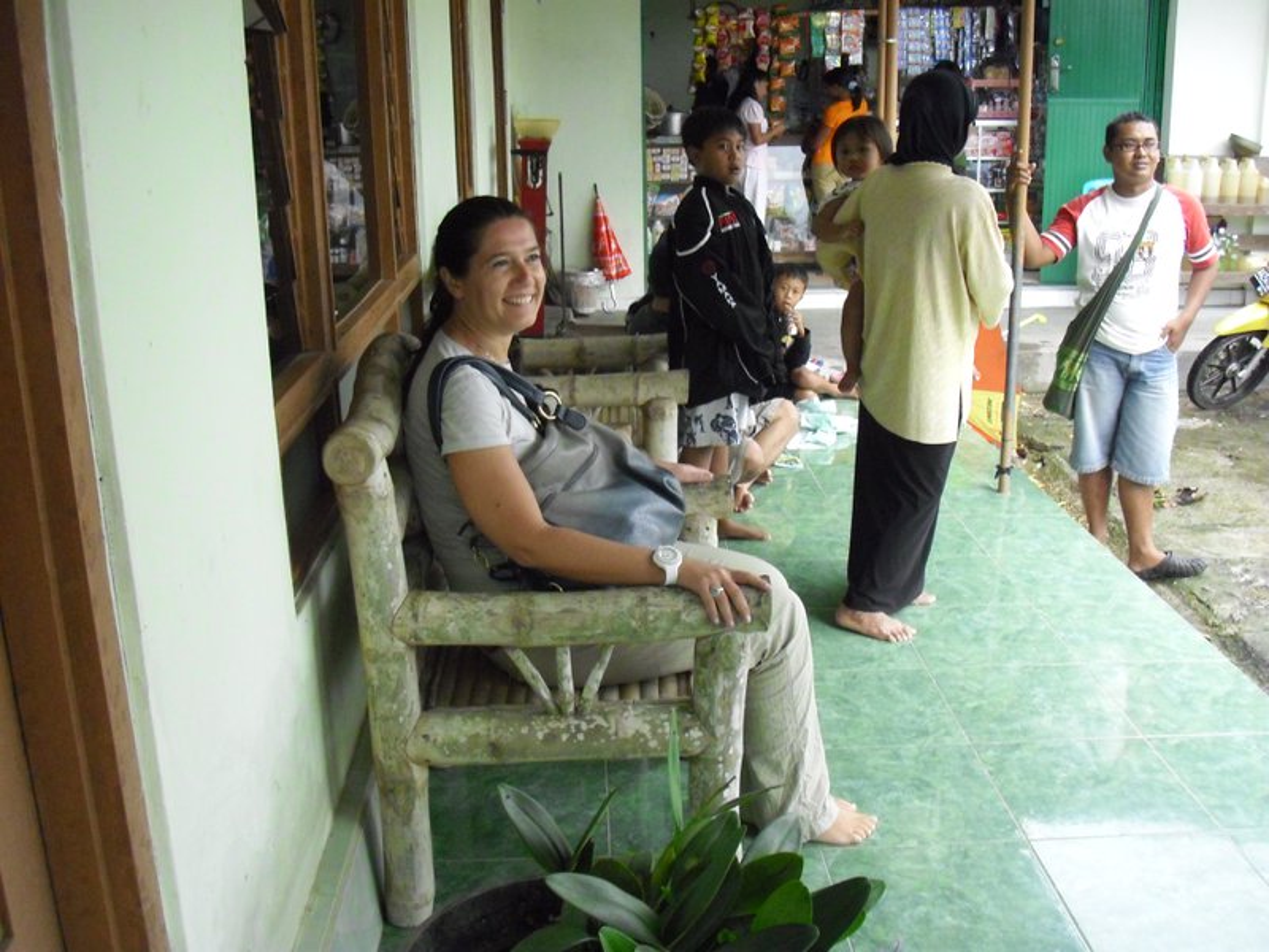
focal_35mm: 38
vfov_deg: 37.7
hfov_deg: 49.0
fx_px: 1393
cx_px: 634
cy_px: 476
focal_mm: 6.2
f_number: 2.8
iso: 400
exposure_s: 1/125
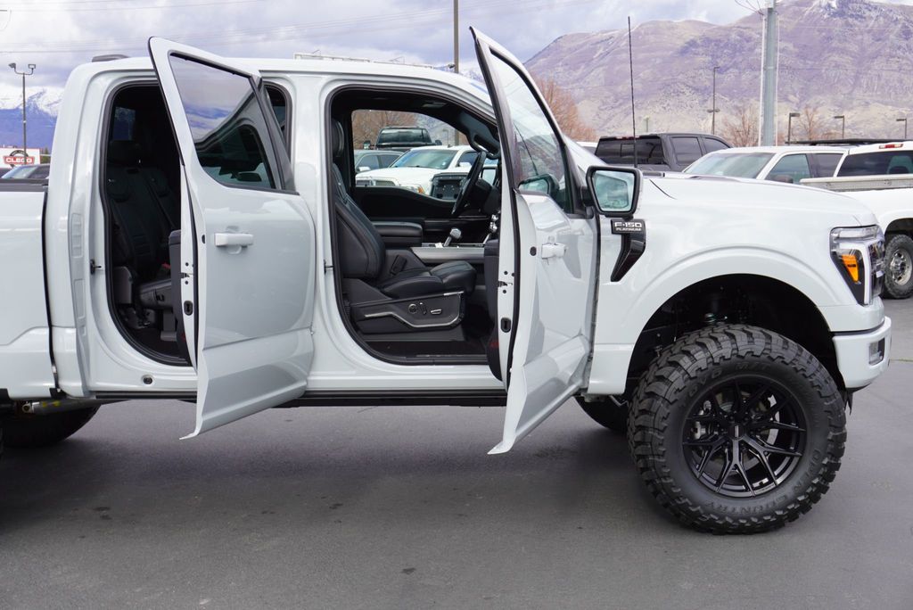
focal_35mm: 42
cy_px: 305
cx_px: 456
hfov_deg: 46.4
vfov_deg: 31.9
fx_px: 1066
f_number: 7.1
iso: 100
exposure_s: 1/100
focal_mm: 28
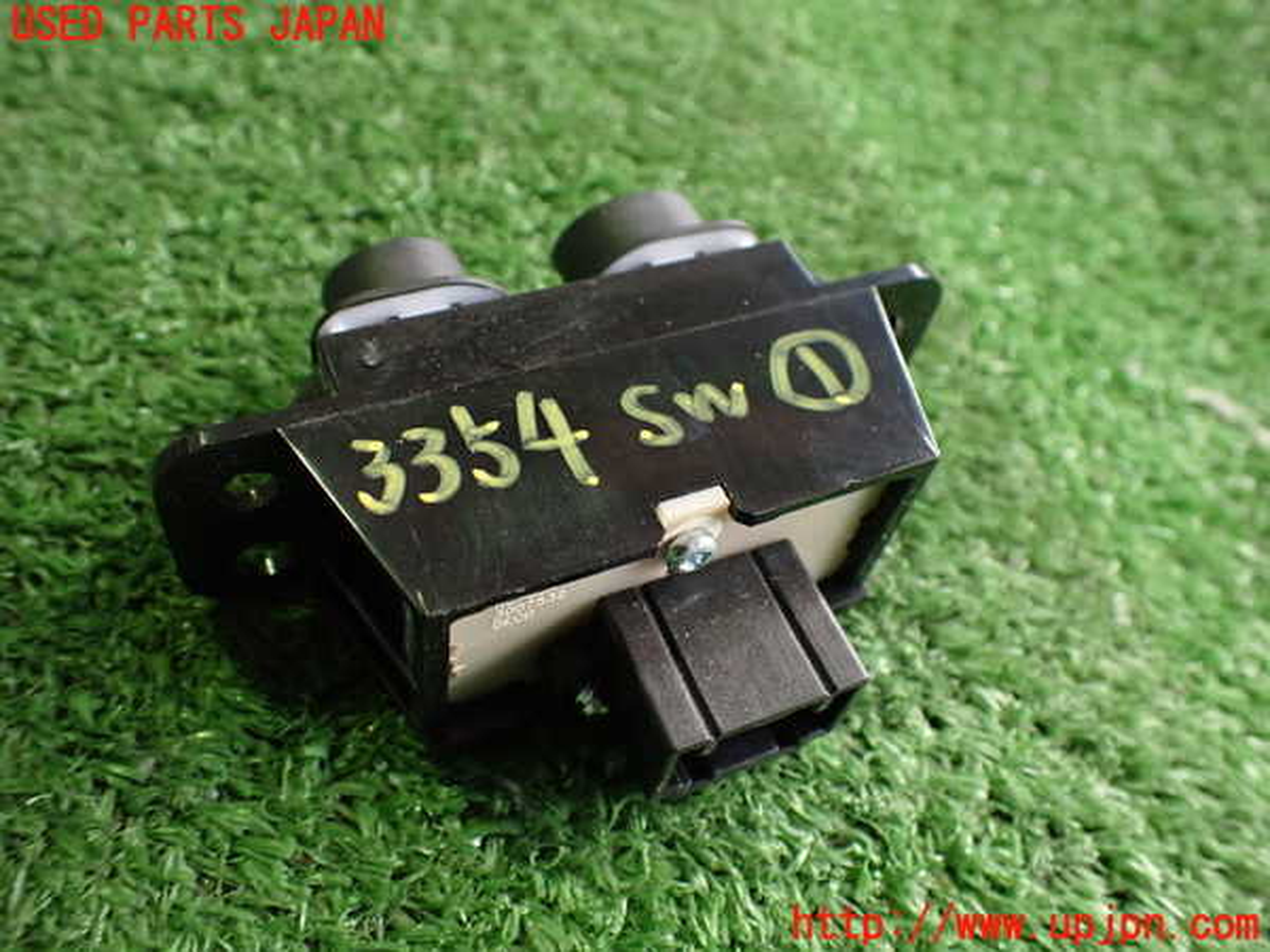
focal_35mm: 30
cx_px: 635
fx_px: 1101
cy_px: 476
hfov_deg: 60.0
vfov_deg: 46.8
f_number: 2.3
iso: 640
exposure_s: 1/125
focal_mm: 5.4
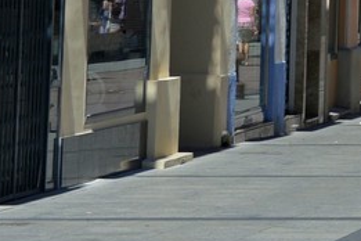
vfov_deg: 4.0
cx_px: 1068
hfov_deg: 5.7
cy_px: -421
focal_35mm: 337
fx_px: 3379
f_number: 8
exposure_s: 1/320
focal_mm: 55
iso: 100
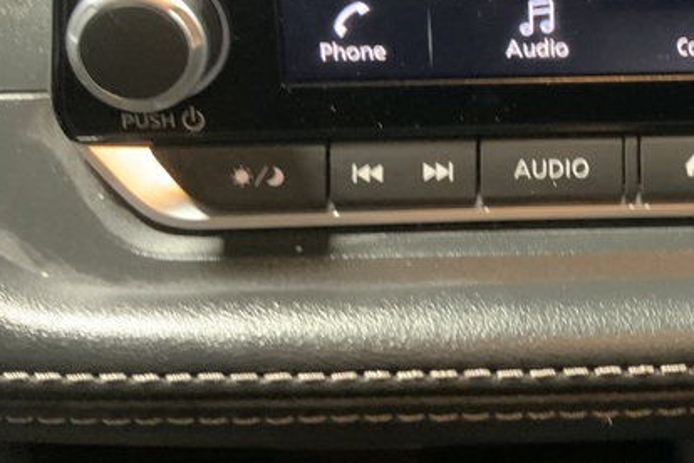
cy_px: -39
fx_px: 1349
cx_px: 666
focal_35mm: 70
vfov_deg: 18.7
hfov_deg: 27.5
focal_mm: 3
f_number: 1.8
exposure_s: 1/33
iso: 250
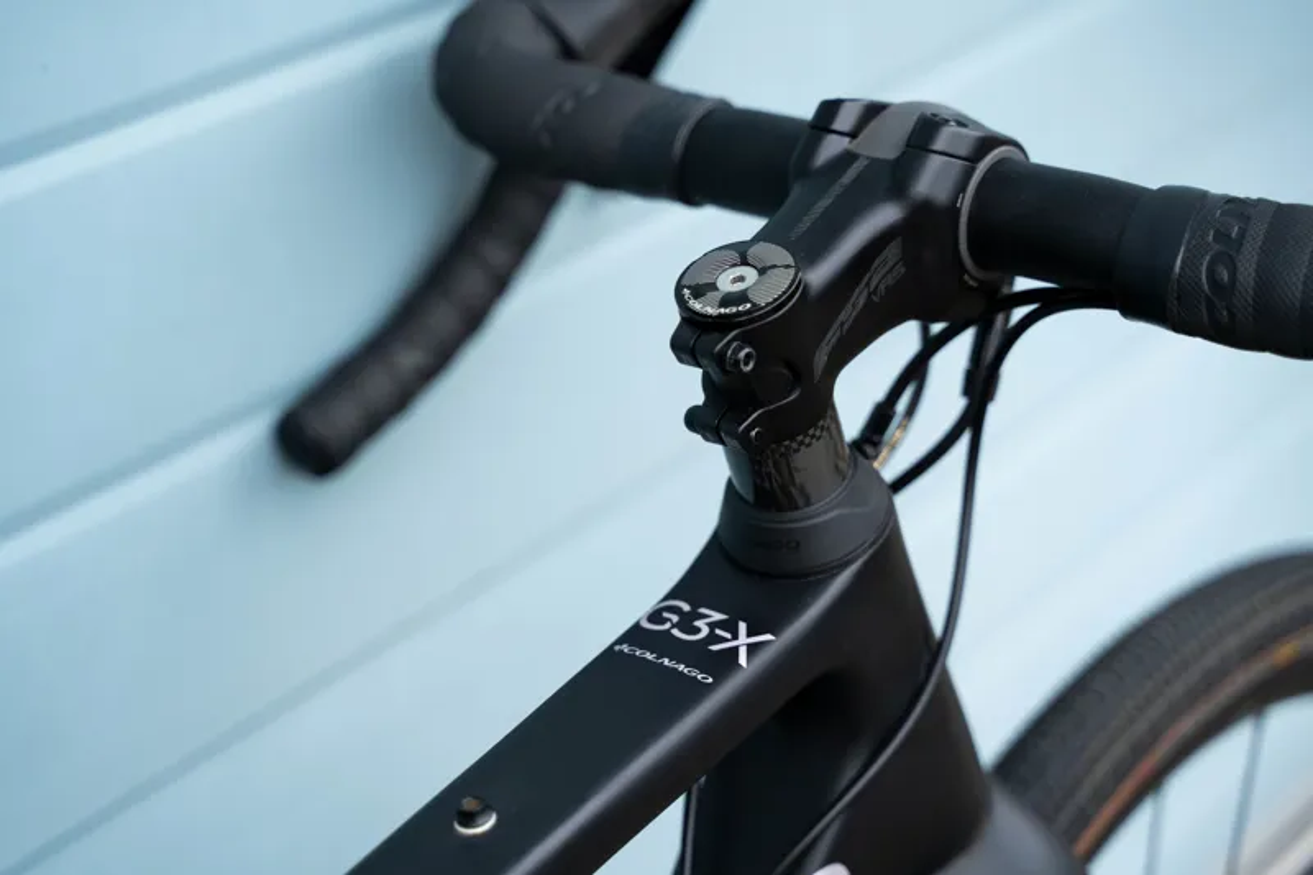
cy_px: 438
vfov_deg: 18.2
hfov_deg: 27.0
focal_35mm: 75
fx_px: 2735
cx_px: 656
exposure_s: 1/640
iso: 500
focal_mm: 75
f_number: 3.5
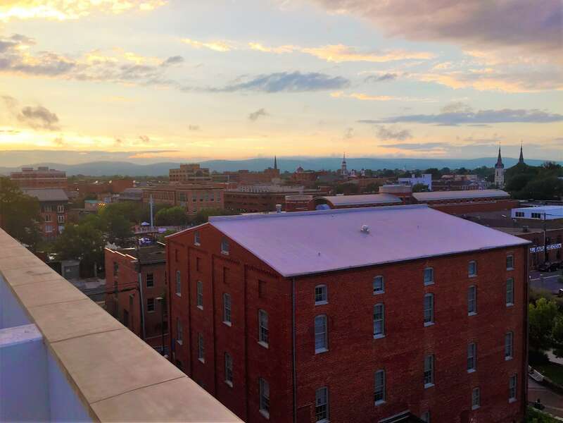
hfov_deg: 61.7
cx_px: 282
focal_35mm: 29
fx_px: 472
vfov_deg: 48.2
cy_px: 212
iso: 32
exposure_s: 1/120
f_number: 2.2
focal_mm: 4.15
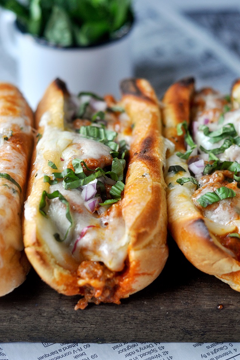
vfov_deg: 26.6
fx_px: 760
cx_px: 121
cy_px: 180
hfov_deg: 18.0
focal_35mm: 76
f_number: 3.2
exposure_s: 1/125
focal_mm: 50
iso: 200
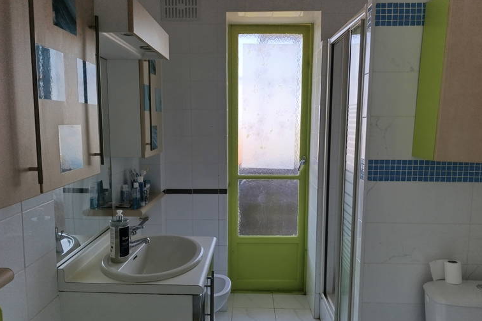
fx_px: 335
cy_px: 160
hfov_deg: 71.5
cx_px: 235
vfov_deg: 51.3
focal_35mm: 25
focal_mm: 6.14
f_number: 1.6
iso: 320
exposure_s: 1/100
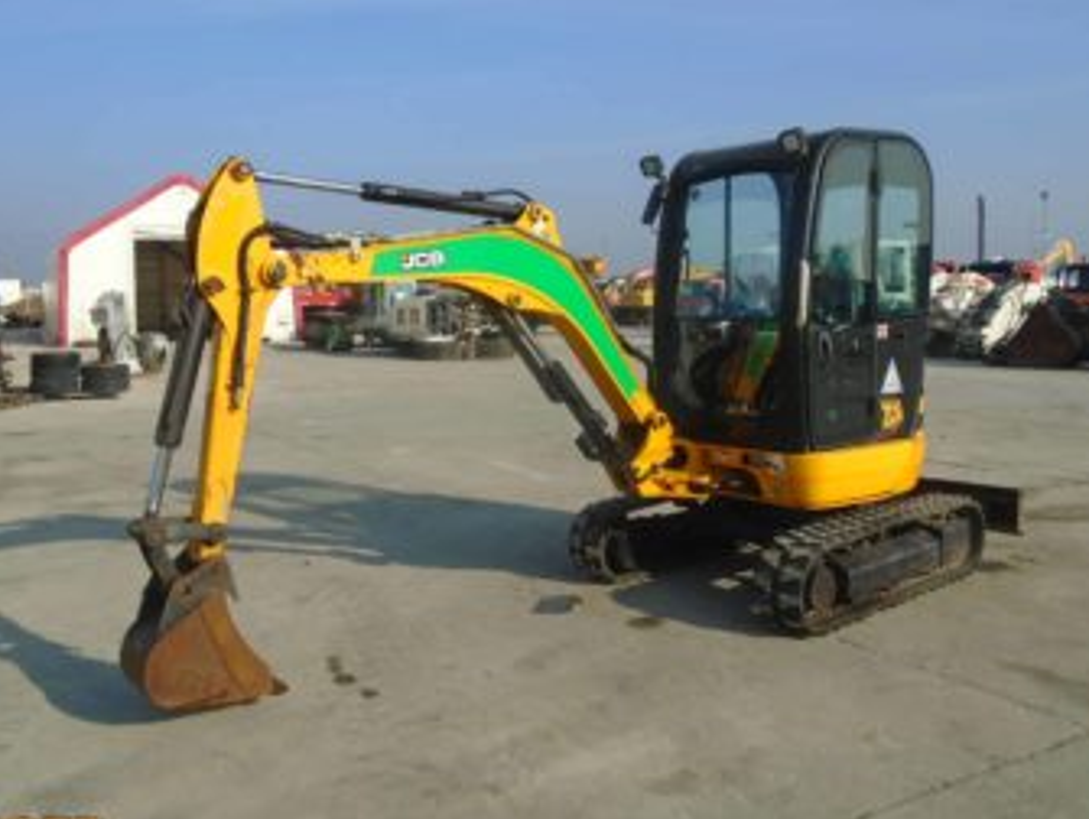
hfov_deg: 58.3
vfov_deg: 45.5
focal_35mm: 31
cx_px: 540
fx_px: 976
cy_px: 377
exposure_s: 1/160
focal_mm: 4.6
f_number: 8
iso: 100
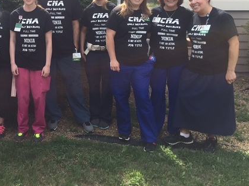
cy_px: 40
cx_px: 47
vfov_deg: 28.5
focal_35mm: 50
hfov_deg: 36.8
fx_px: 359
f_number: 2.2
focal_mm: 4.15
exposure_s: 1/719
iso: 32
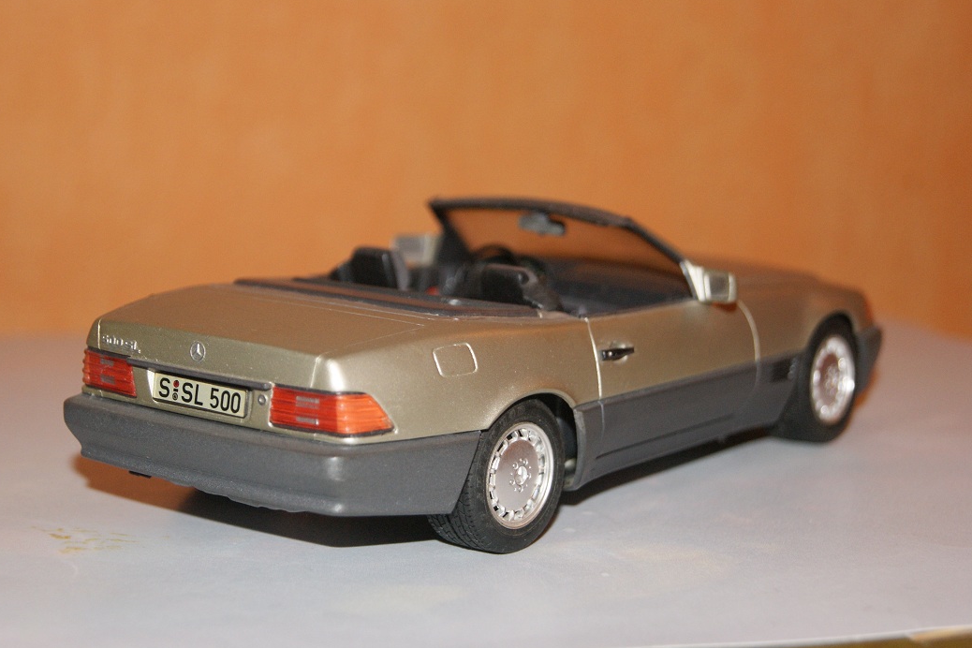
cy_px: 322
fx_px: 2254
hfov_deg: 24.3
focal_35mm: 84
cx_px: 481
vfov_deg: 16.4
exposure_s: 1/80
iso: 400
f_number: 5.6
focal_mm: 55
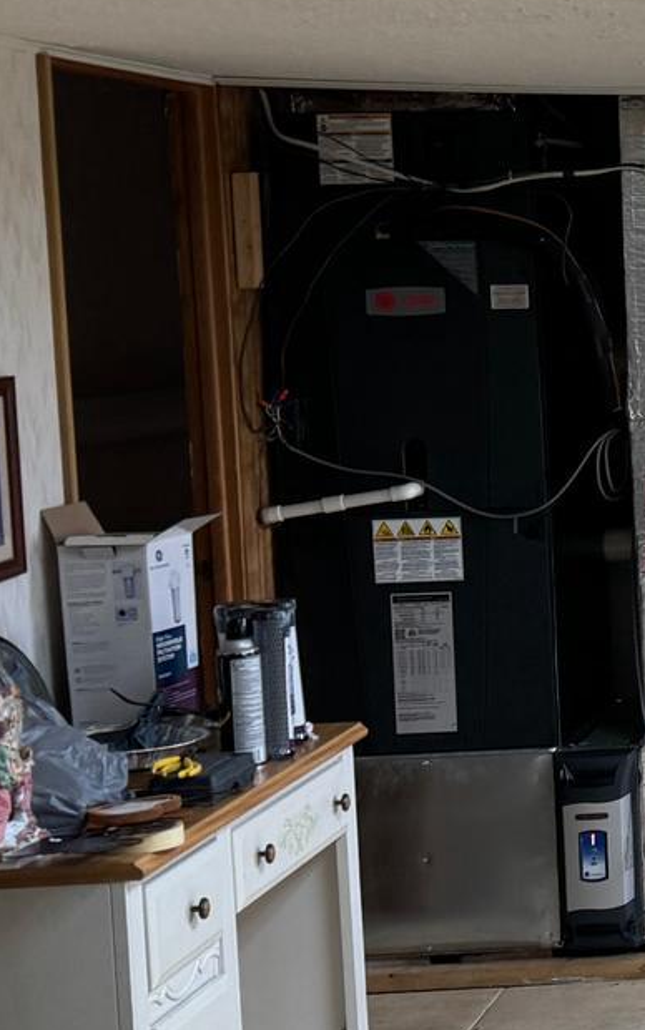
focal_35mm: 84
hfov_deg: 12.9
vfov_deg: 24.6
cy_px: 400
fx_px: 2360
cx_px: 1403
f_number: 1.78
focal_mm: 6.76
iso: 125
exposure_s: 1/60
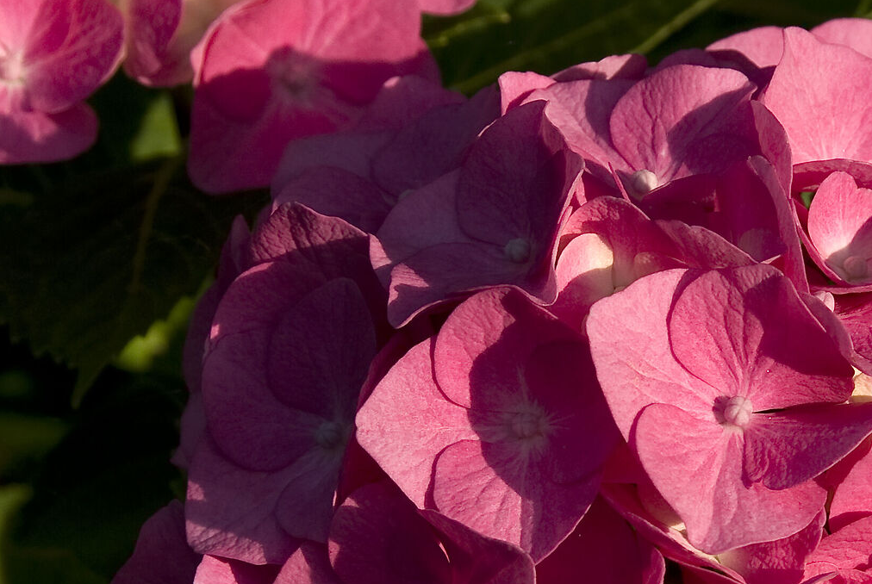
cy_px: 522
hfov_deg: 8.2
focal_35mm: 249
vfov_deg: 5.5
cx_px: 661
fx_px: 6040
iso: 100
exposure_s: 1/200
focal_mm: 70
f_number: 8
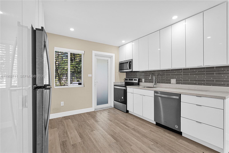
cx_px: 114
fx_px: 102
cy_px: 76
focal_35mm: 16
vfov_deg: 73.7
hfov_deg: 96.7
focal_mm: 16
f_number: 7.1
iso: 250
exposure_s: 1/30
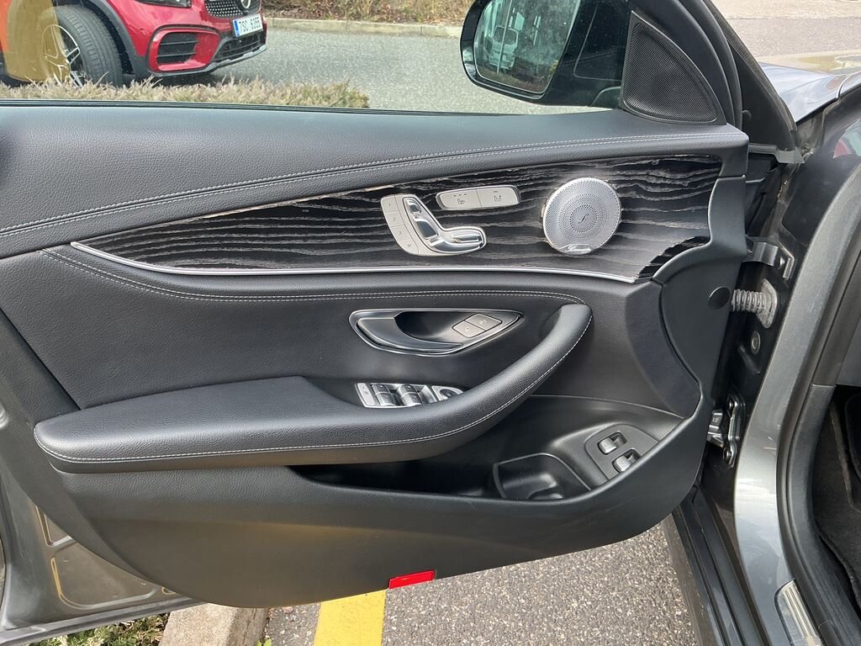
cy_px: 323
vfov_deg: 48.2
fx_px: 721
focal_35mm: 29
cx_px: 430
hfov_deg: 61.7
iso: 25
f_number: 1.8
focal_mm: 3
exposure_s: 1/120
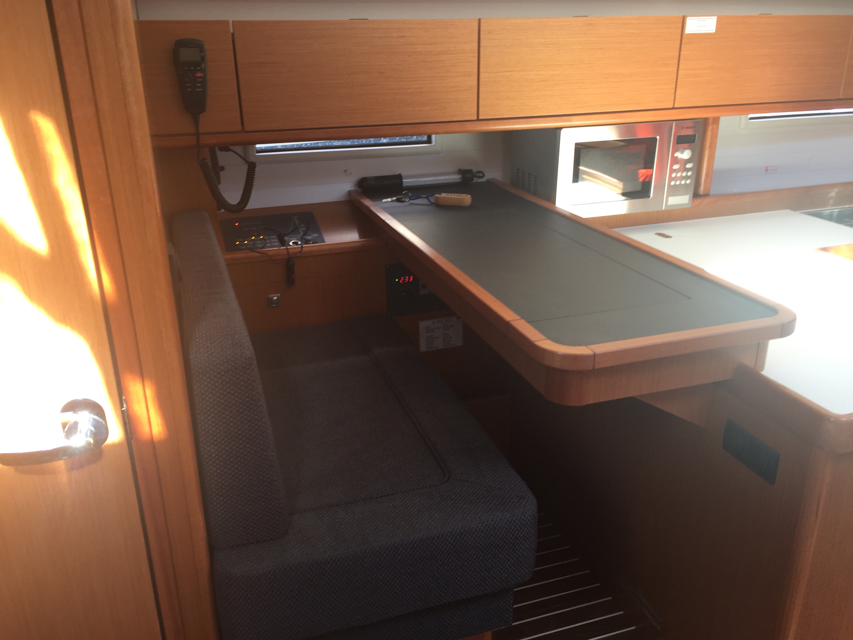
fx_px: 715
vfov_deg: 48.2
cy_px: 320
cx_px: 426
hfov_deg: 61.7
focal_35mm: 29
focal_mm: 4.15
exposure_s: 1/50
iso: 32
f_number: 2.2
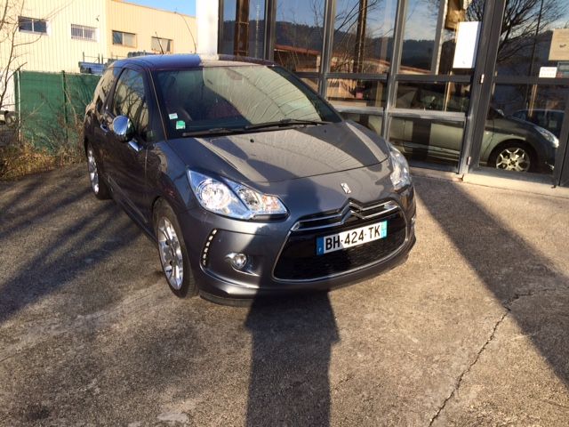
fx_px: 477
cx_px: 284
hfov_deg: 61.7
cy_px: 214
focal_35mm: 29
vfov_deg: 48.2
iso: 32
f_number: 2.2
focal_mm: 4.15
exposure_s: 1/977
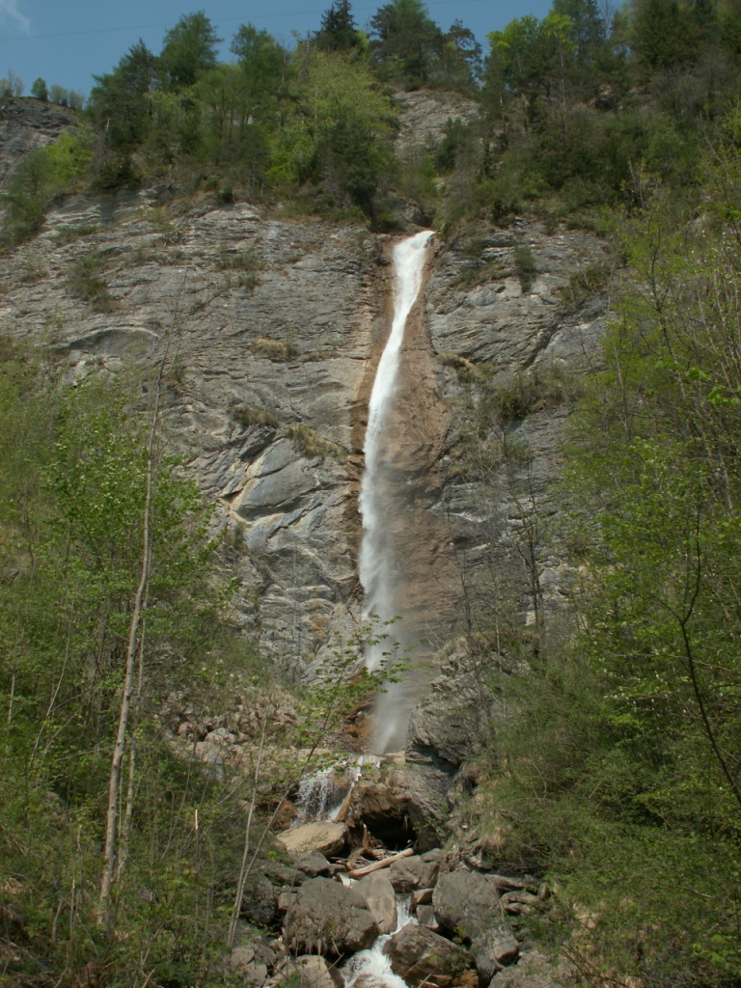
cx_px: 370
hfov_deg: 40.7
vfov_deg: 52.6
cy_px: 494
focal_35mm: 35
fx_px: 999
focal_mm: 5.86
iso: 50
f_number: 4
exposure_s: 1/500
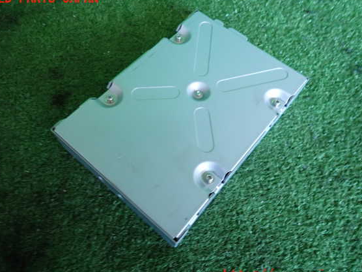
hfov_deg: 65.3
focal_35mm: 27
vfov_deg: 51.4
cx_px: 175
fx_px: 282
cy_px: 137
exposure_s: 1/30
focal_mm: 4.5
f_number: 2
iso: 250
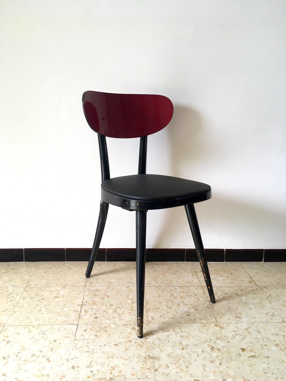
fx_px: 319
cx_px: 143
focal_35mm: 29
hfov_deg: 48.2
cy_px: 190
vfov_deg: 61.7
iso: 25
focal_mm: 4.15
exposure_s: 1/33
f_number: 2.2
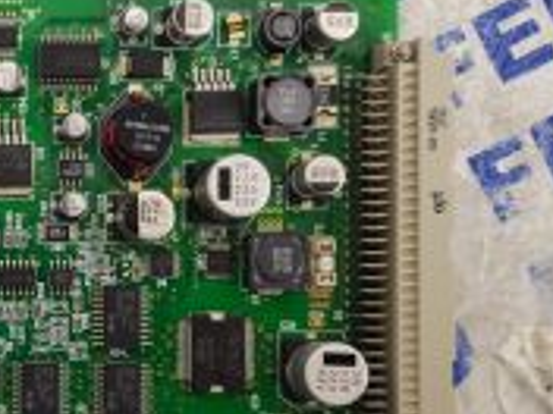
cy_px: 285
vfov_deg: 24.7
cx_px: -44
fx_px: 943
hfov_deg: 29.7
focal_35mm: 59
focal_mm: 5.58
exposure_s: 1/33.3
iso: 640
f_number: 1.8
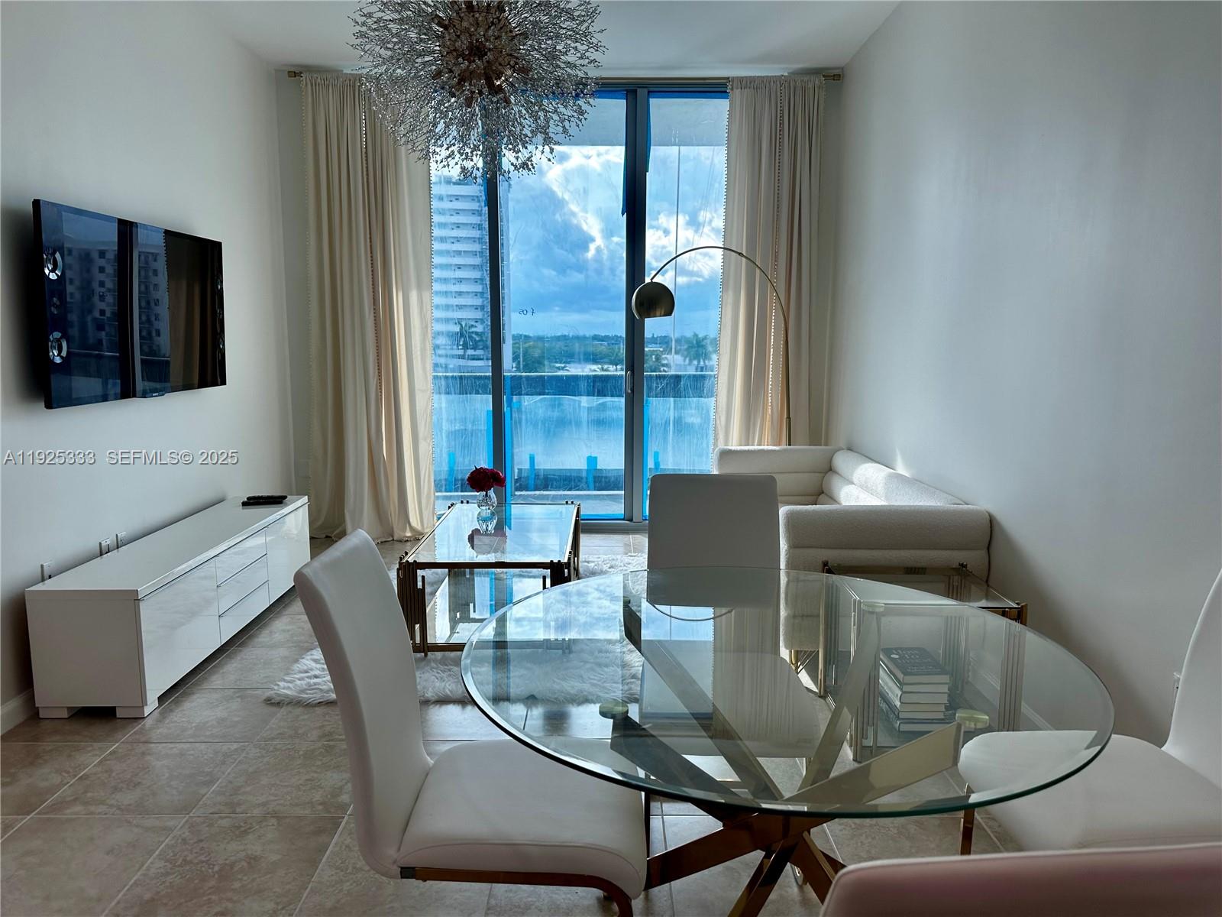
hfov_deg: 71.6
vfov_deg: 56.8
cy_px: 458
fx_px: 847
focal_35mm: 24
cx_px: 611
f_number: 1.78
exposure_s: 1/971
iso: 80
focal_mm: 6.86
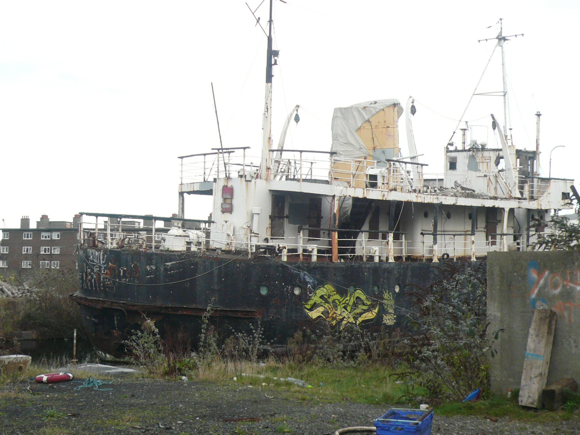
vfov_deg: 28.6
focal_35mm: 51
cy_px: 218
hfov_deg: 37.5
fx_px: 855
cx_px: 290
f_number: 3
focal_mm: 5.4
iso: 100
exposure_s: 1/160
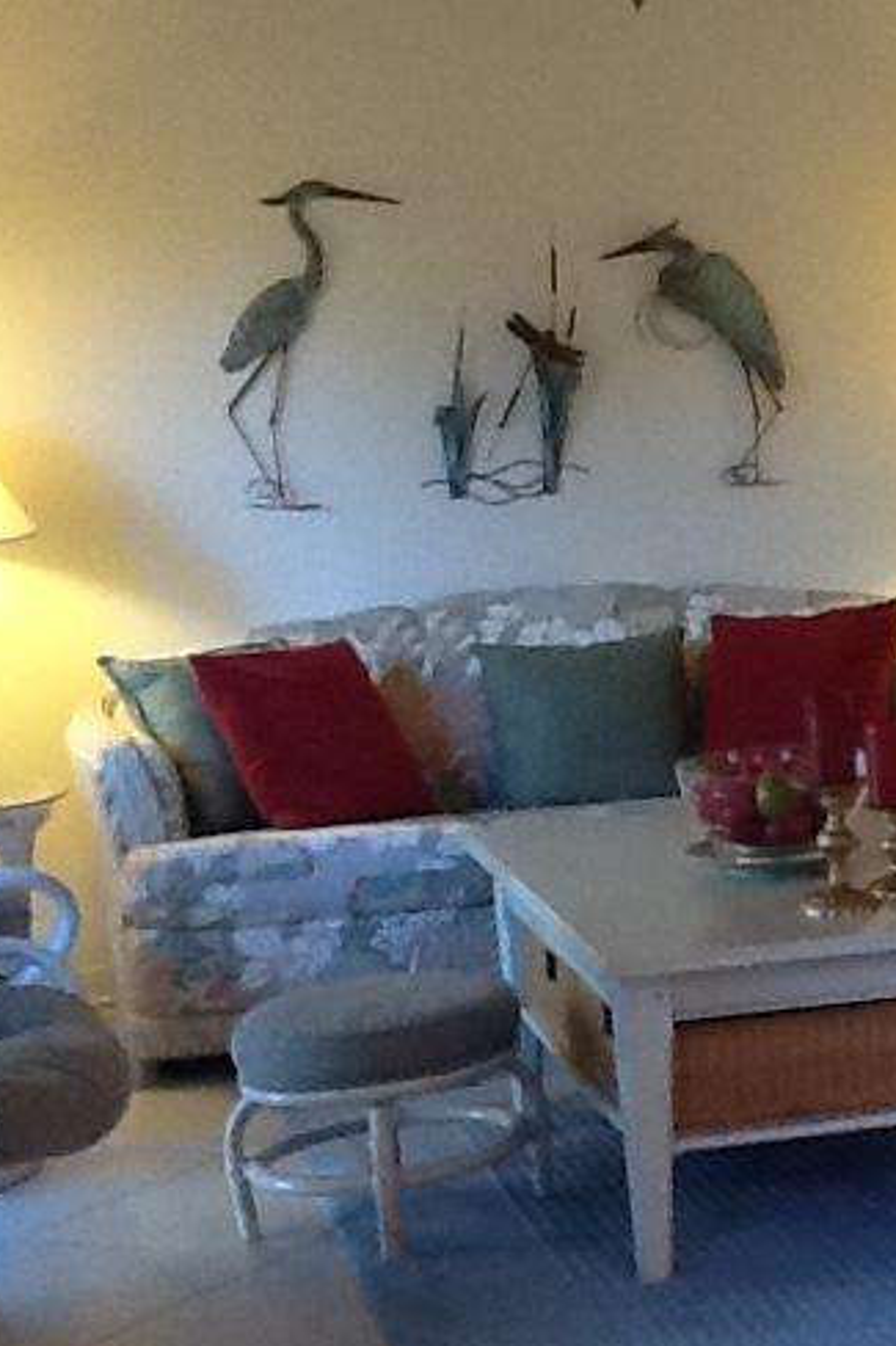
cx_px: 1304
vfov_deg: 22.6
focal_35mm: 90
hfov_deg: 14.3
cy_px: 637
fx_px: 3362
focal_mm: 2.03
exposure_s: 1/30
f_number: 2.4
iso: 100
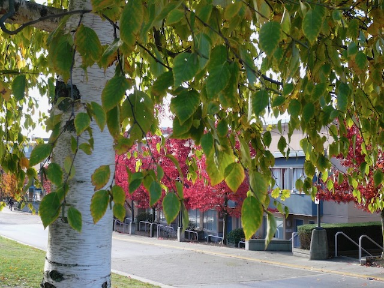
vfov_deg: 25.2
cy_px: 144
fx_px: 643
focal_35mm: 58
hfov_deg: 33.2
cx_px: 192
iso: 100
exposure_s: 1/160
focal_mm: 9.6
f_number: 4
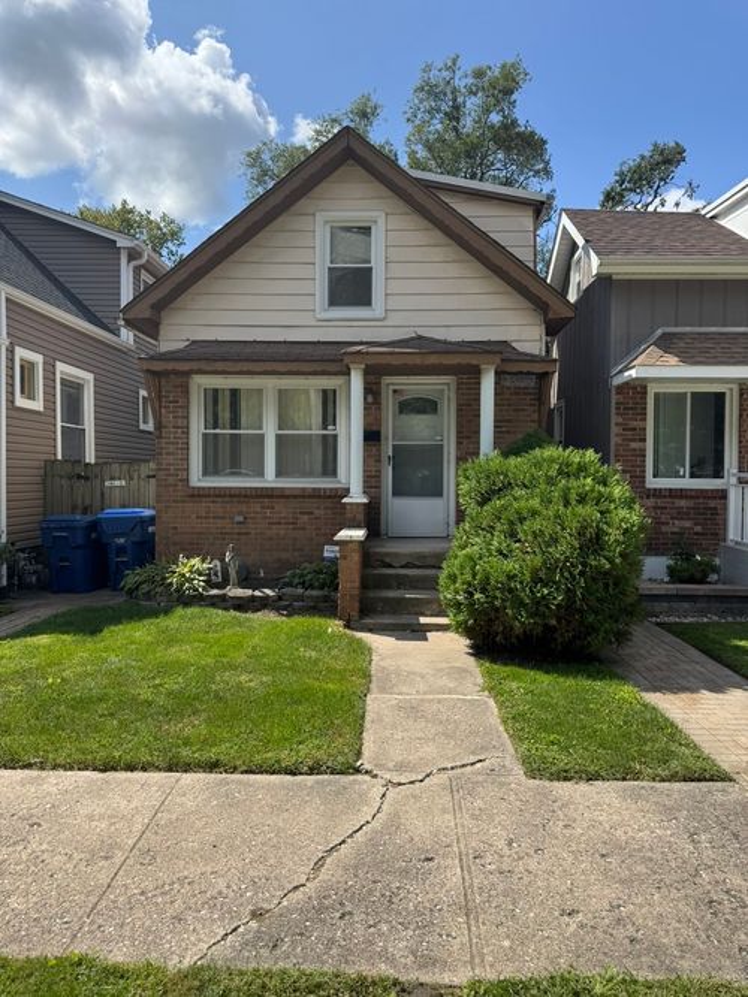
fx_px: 692
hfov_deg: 56.8
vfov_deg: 71.6
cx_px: 374
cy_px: 498
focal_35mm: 24
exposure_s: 1/3597
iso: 80
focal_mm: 6.76
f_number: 1.78
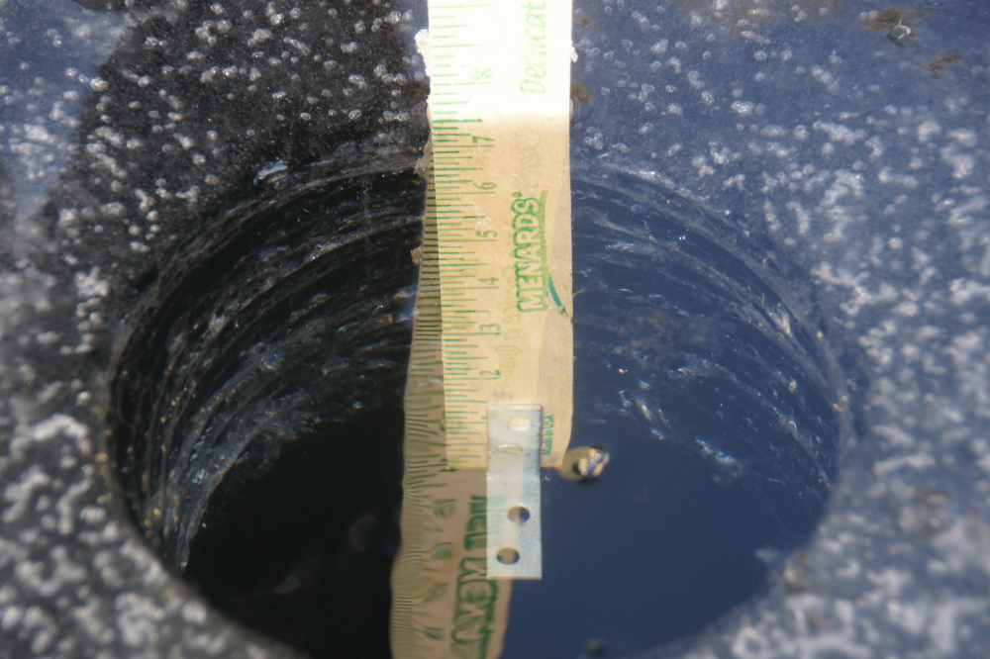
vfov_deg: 10.7
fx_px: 3505
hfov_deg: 16.1
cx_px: 495
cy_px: 330
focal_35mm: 128
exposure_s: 1/160
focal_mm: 85
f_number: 5.6
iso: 400
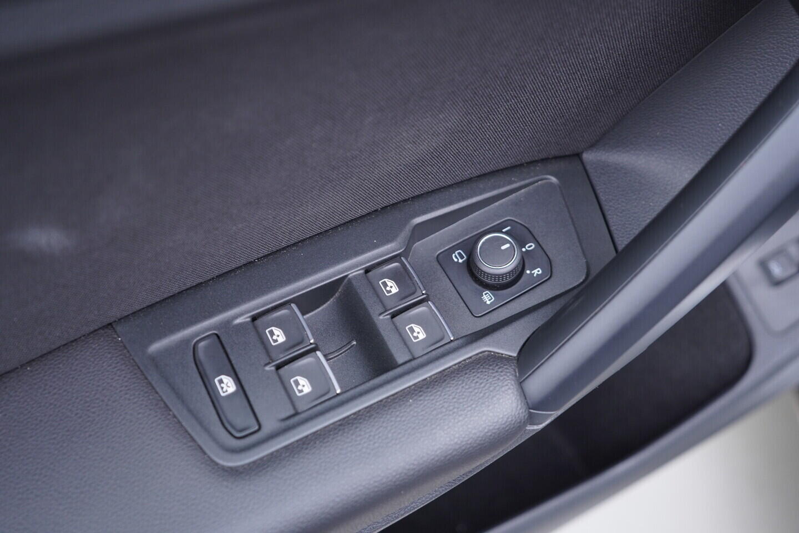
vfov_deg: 36.9
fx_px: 799
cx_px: 400
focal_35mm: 36
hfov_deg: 53.1
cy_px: 266
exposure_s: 1/40
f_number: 2.8
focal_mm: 24
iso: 320
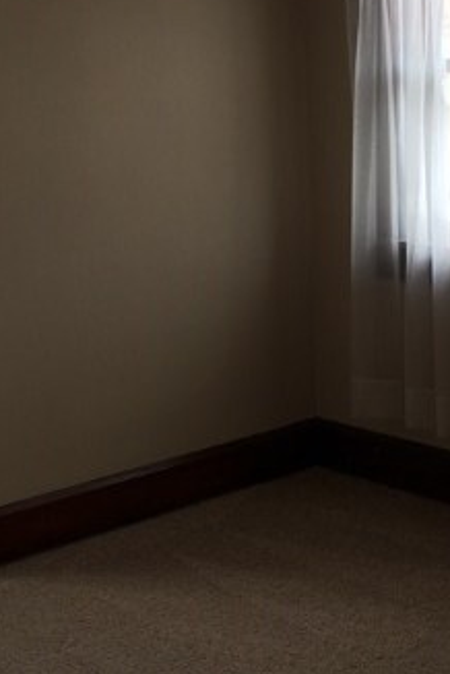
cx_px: 388
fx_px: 1328
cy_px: 201
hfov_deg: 19.0
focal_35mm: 71
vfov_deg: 28.2
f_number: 2.2
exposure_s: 1/120
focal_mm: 4.15
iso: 50
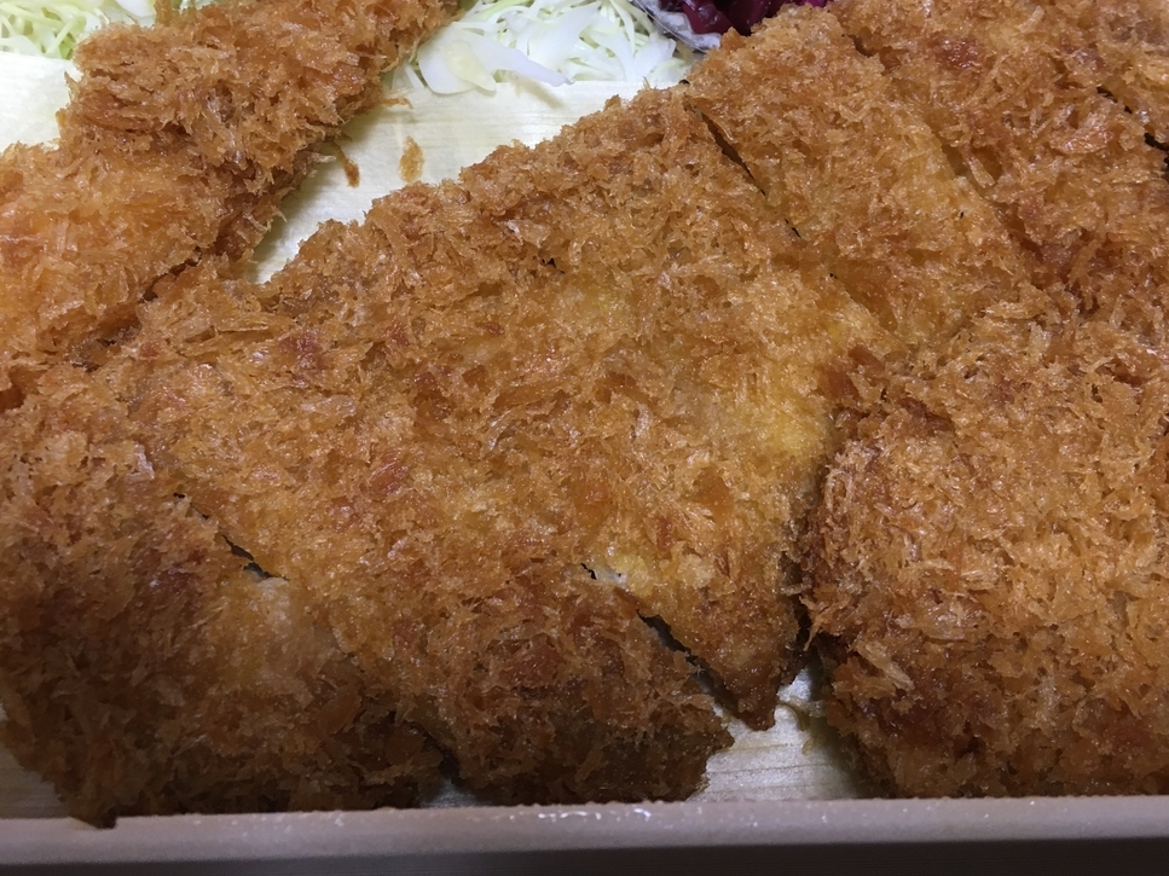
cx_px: 573
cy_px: 336
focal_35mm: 36
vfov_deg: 39.4
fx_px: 1216
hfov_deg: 51.4
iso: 125
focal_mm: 4.15
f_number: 2.2
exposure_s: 1/33
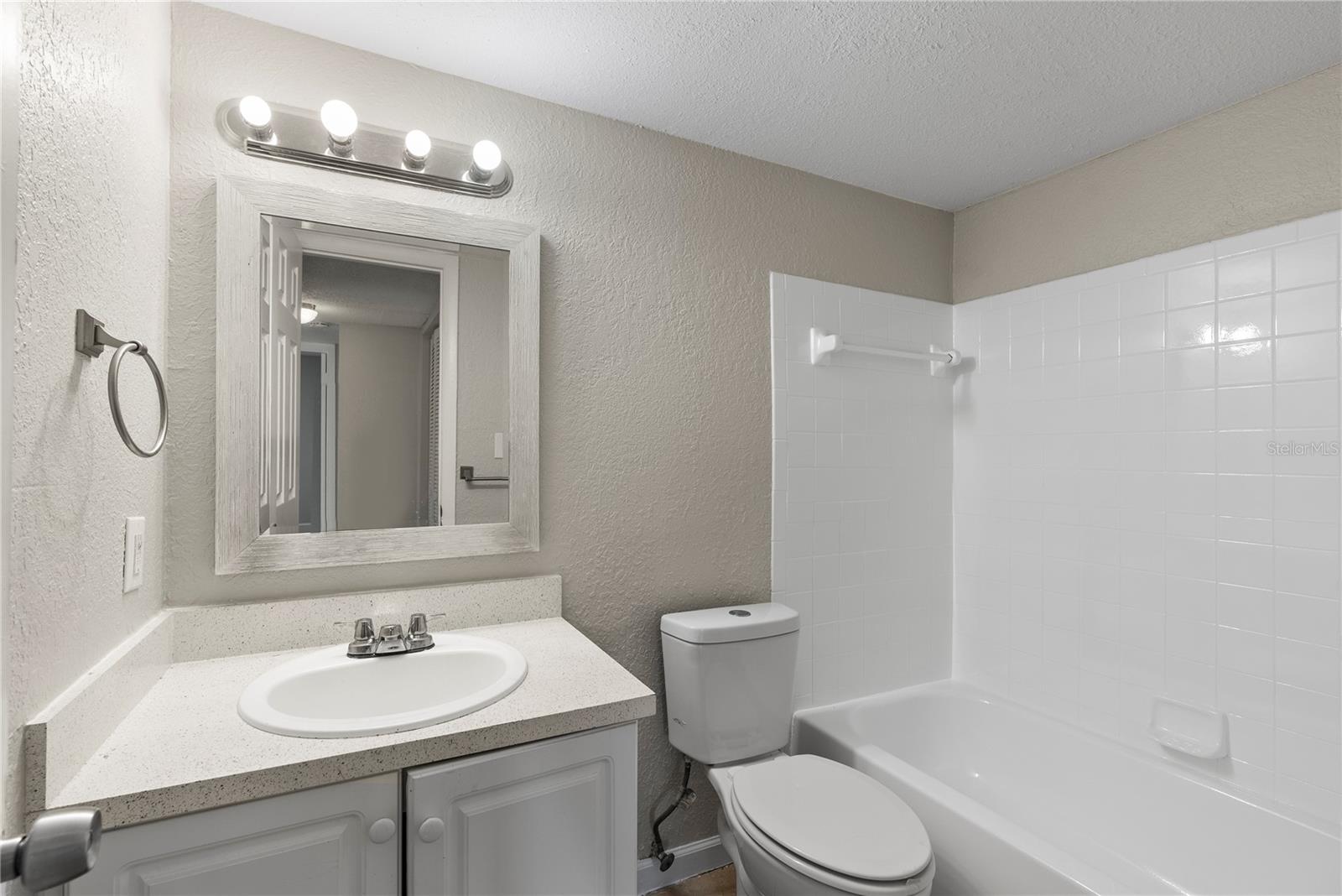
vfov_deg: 73.8
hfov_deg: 96.7
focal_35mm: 16
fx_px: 597
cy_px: 448
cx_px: 671
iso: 250
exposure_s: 1/6
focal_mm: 16
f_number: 8
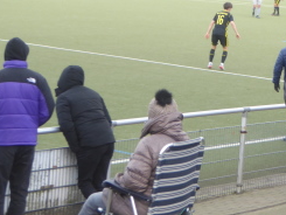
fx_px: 1273
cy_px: 67
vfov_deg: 9.6
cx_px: 219
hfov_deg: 12.8
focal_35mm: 154
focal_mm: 15
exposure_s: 1/60
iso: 160
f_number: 4.8
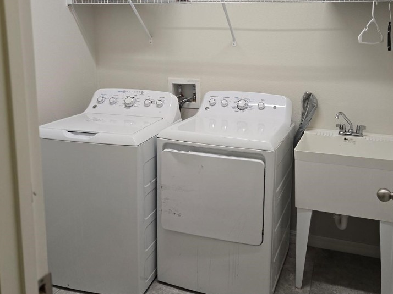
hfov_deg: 55.2
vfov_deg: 42.4
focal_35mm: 33
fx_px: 375
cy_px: 99
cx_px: 224
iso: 125
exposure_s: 1/120
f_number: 1.8
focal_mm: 5.4
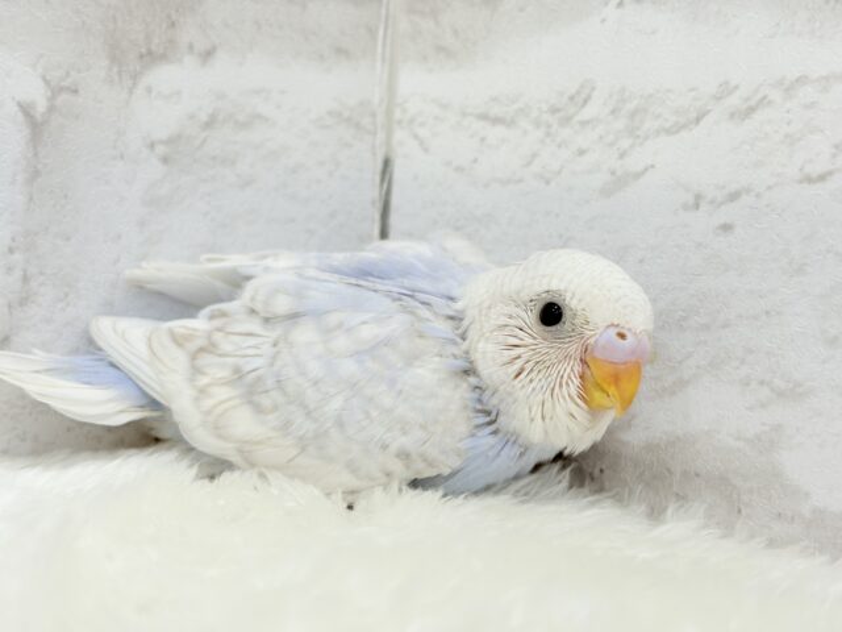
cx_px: 421
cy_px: 316
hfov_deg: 36.8
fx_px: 1265
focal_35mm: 52
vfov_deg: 28.0
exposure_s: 1/100
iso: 64
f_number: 1.6
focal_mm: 5.96
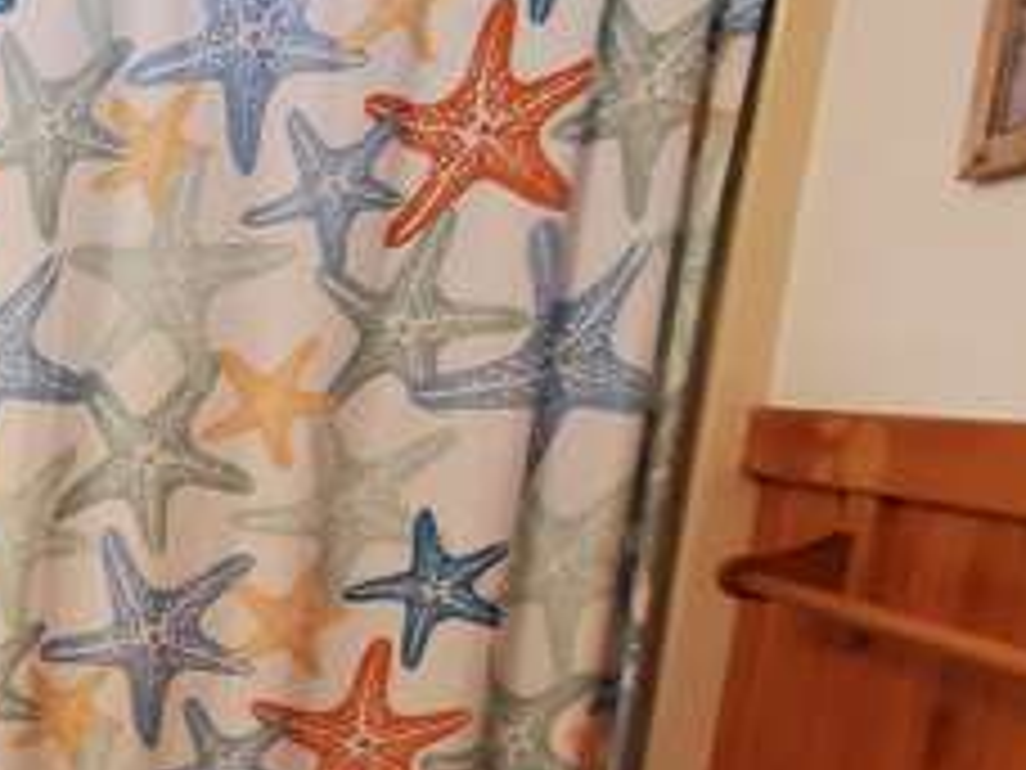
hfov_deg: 31.8
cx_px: -403
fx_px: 1156
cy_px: 608
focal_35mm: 39
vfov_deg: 35.7
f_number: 2.2
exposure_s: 1/59
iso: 320
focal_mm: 1.8
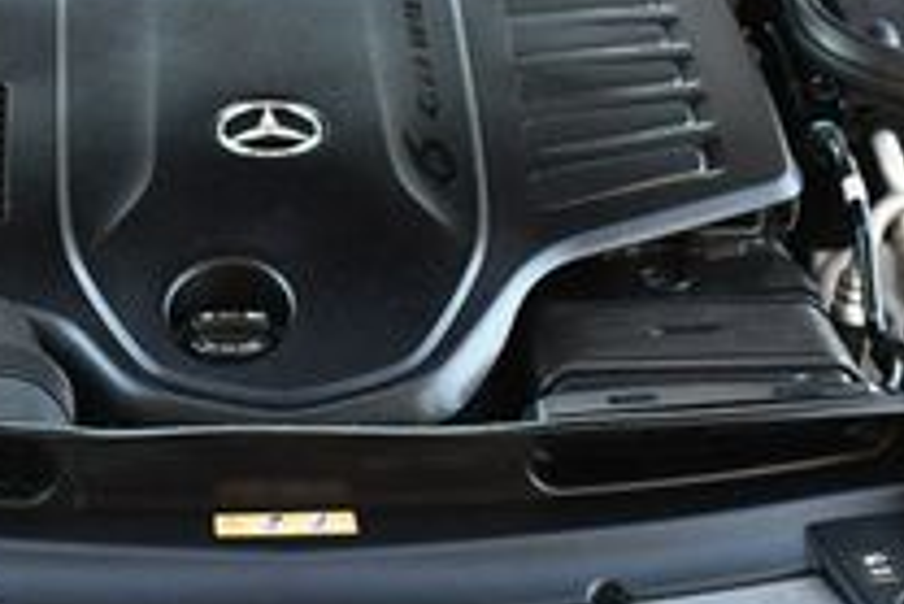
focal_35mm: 111
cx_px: 317
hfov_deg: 18.4
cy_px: 461
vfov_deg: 12.3
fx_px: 2789
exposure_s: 1/250
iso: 560
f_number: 3.5
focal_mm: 18
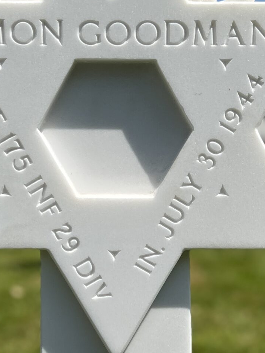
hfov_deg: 21.0
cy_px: 241
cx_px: 133
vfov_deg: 27.6
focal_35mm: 70
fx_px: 715
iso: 50
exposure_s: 1/8696
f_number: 1.5
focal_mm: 5.7
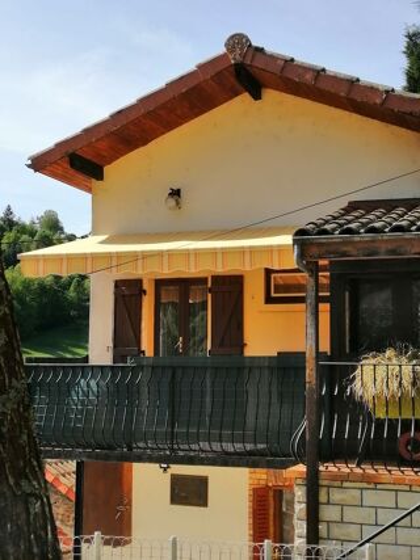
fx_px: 825
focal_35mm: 51
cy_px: 280
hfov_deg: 28.5
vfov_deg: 37.5
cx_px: 210
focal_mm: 3.95
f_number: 1.8
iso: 50
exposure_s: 1/1433
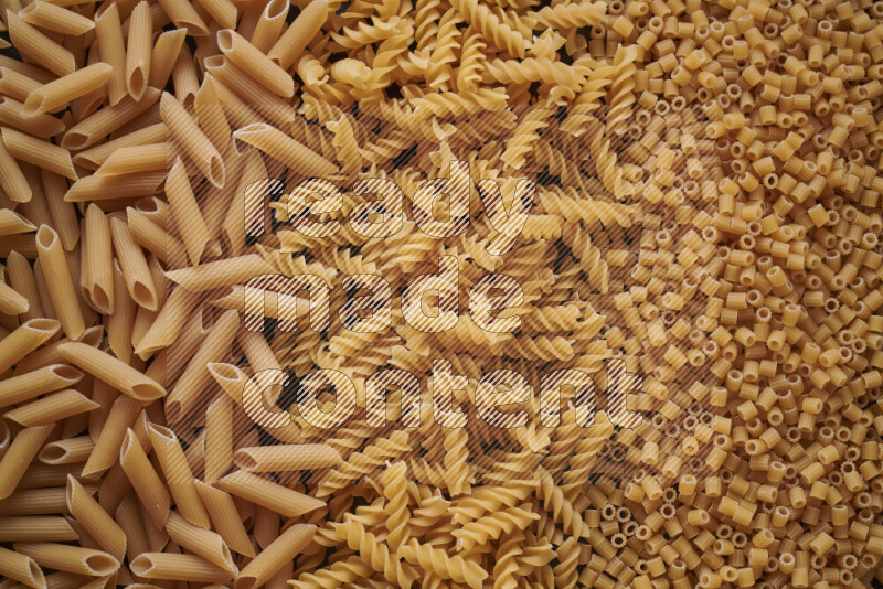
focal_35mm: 50
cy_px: 294
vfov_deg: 27.0
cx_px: 442
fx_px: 1227
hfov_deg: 39.6
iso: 160
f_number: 8
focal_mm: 50
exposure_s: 1/100
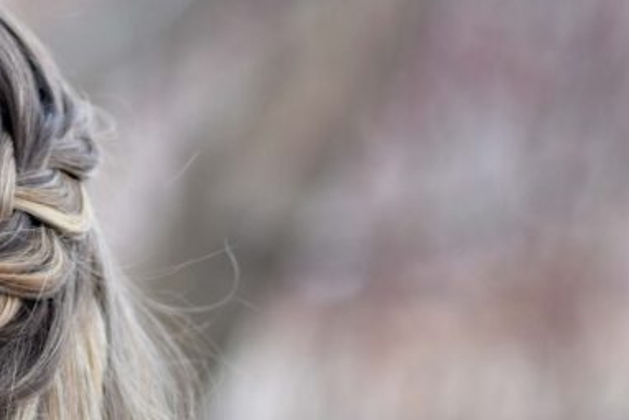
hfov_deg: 6.0
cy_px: 429
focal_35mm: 341
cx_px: -184
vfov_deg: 4.0
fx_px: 5966
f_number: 2
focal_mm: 85
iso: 200
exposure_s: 1/1000
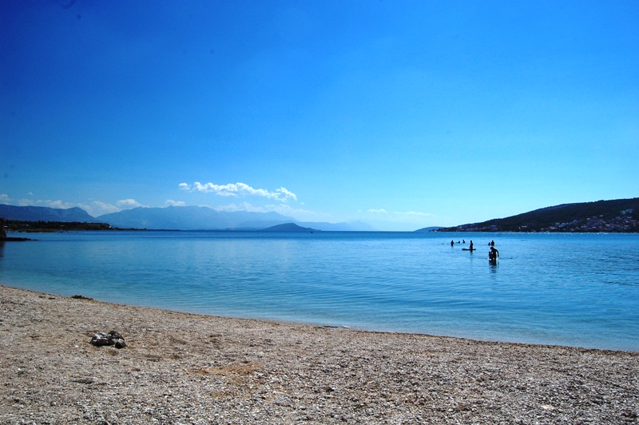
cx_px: 320
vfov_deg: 45.6
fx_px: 505
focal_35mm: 28
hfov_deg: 64.6
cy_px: 212
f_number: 10
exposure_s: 1/250
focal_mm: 19
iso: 200
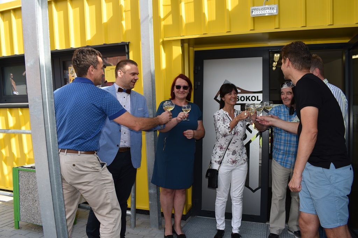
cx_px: 179
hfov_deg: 67.4
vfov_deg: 47.9
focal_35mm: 27
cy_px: 119
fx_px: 268
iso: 100
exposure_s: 1/160
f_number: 6.3
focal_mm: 18
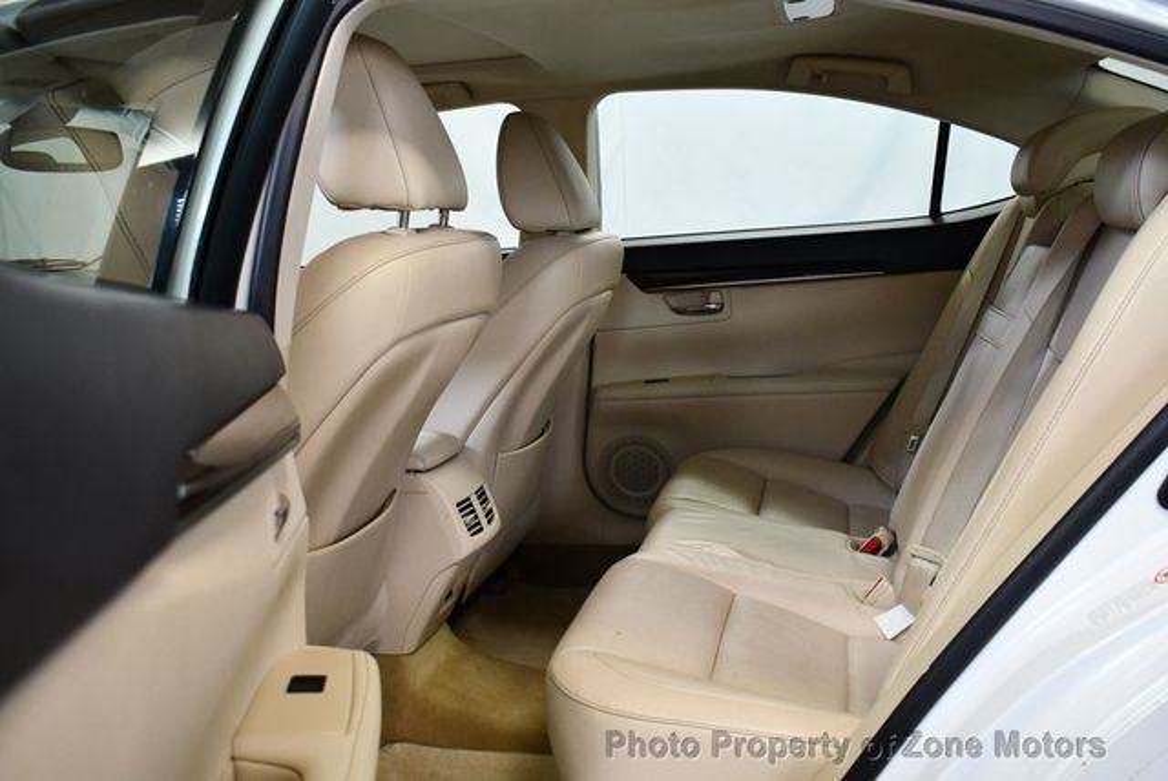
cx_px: 584
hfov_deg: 53.1
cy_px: 390
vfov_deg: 36.9
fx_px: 1169
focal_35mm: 36
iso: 1000
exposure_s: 1/125
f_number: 3.5
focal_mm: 18
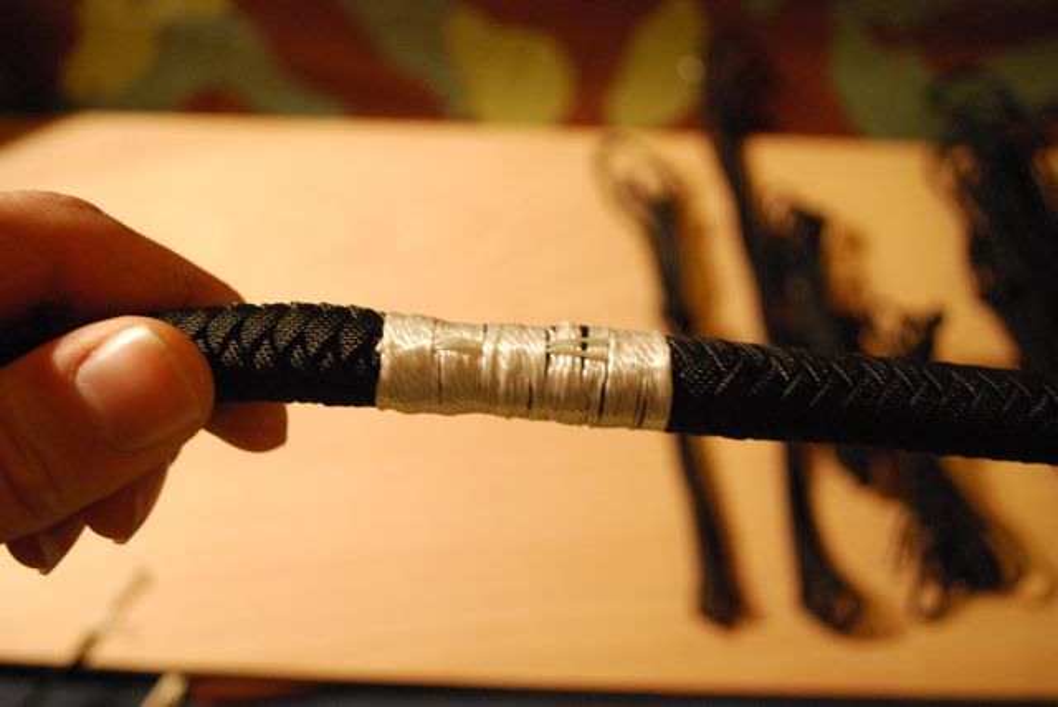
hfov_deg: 53.1
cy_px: 354
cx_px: 529
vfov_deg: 36.9
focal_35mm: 36
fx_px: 1059
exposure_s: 1/13
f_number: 4.2
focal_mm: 24
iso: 1600
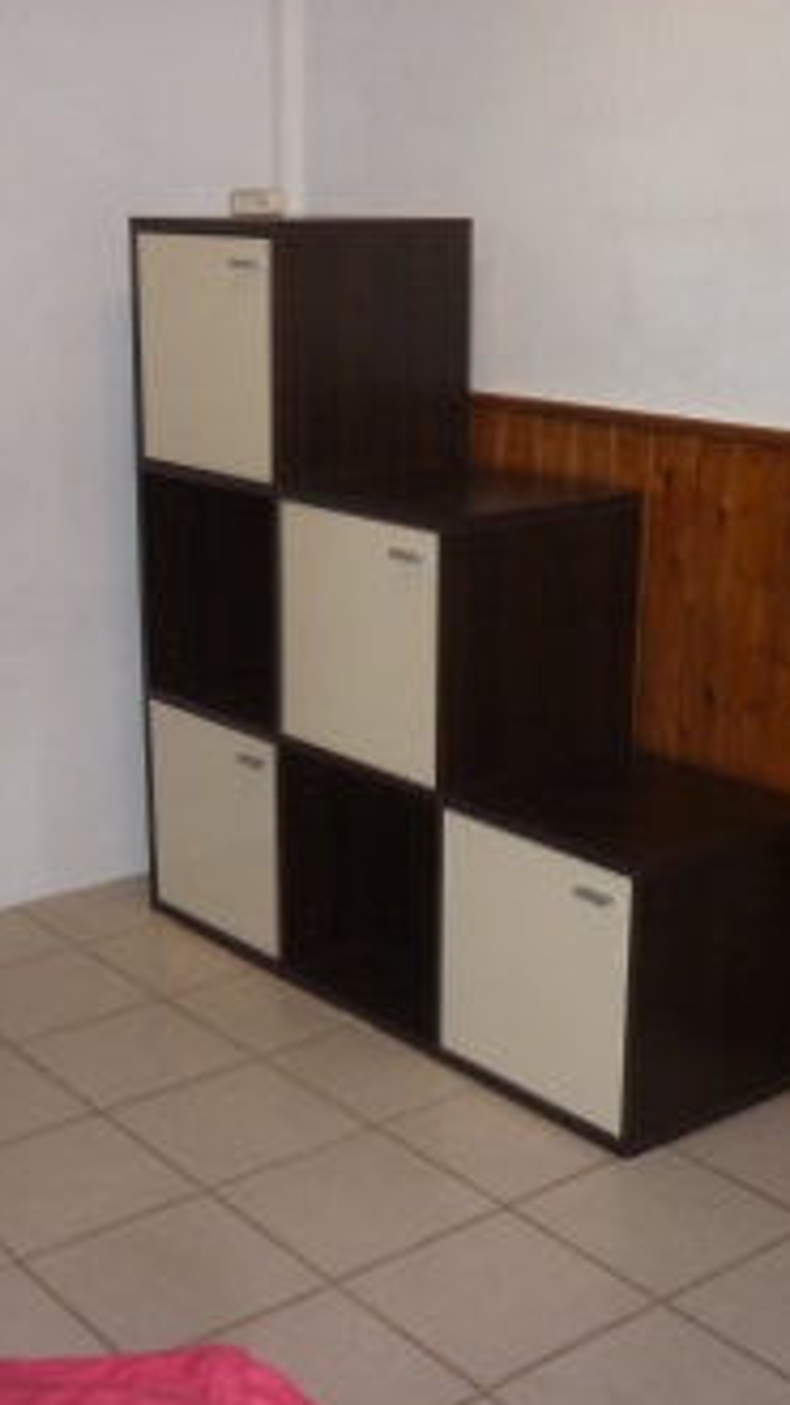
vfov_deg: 42.1
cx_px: 406
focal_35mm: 49
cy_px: 696
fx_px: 1825
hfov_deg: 24.4
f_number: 2.8
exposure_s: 1/30
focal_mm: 5.5
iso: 125
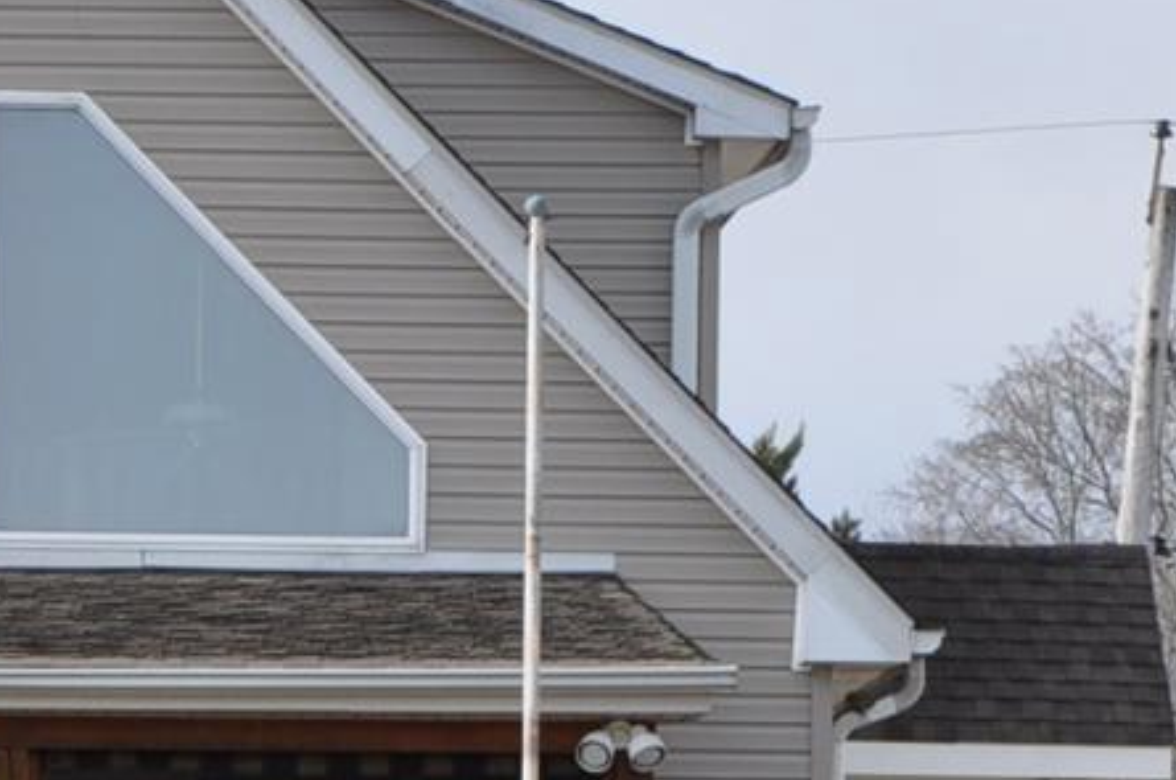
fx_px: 9456
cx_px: -161
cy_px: 1060
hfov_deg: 7.1
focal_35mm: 290
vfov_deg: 4.7
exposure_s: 1/200
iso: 200
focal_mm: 42
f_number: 10
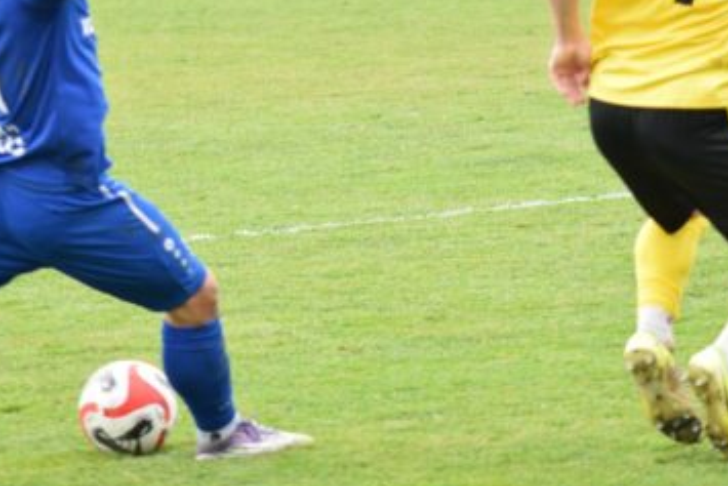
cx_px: 383
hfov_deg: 6.0
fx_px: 6999
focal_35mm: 346
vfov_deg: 4.0
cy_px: 94
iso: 1600
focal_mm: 130
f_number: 4.8
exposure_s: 1/800
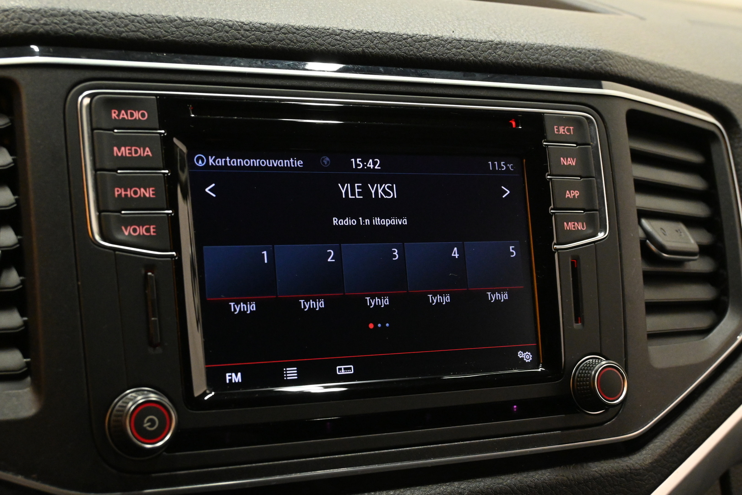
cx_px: 371
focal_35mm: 51
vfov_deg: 26.5
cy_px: 248
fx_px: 1051
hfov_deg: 38.9
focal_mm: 34
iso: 5000
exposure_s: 1/50
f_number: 7.1
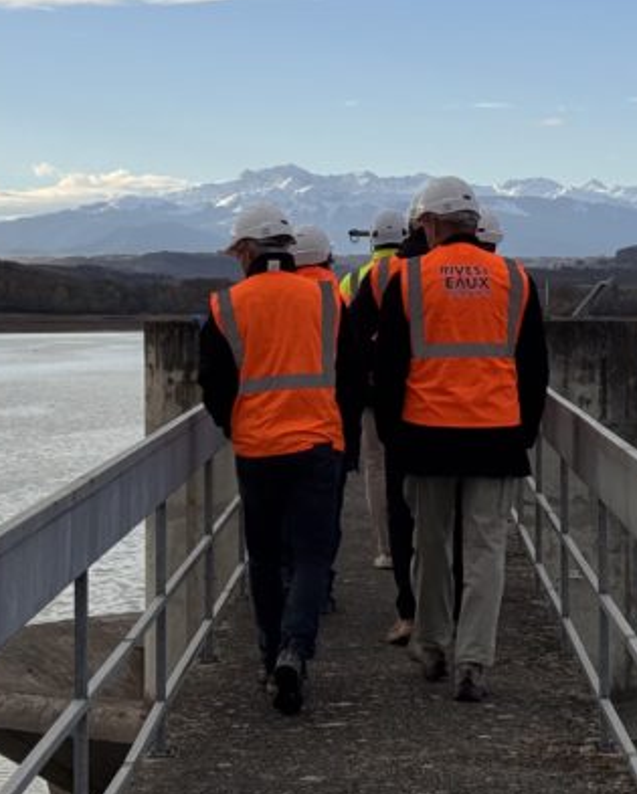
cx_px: 459
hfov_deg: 12.6
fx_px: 2872
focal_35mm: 122
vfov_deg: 15.7
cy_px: 321
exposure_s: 1/4608
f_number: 1.78
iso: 64
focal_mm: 6.76
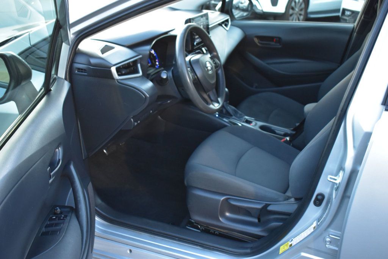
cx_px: 194
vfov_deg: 33.0
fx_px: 436
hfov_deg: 47.9
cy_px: 130
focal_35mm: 40
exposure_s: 1/15
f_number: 4.5
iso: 1600
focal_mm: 27
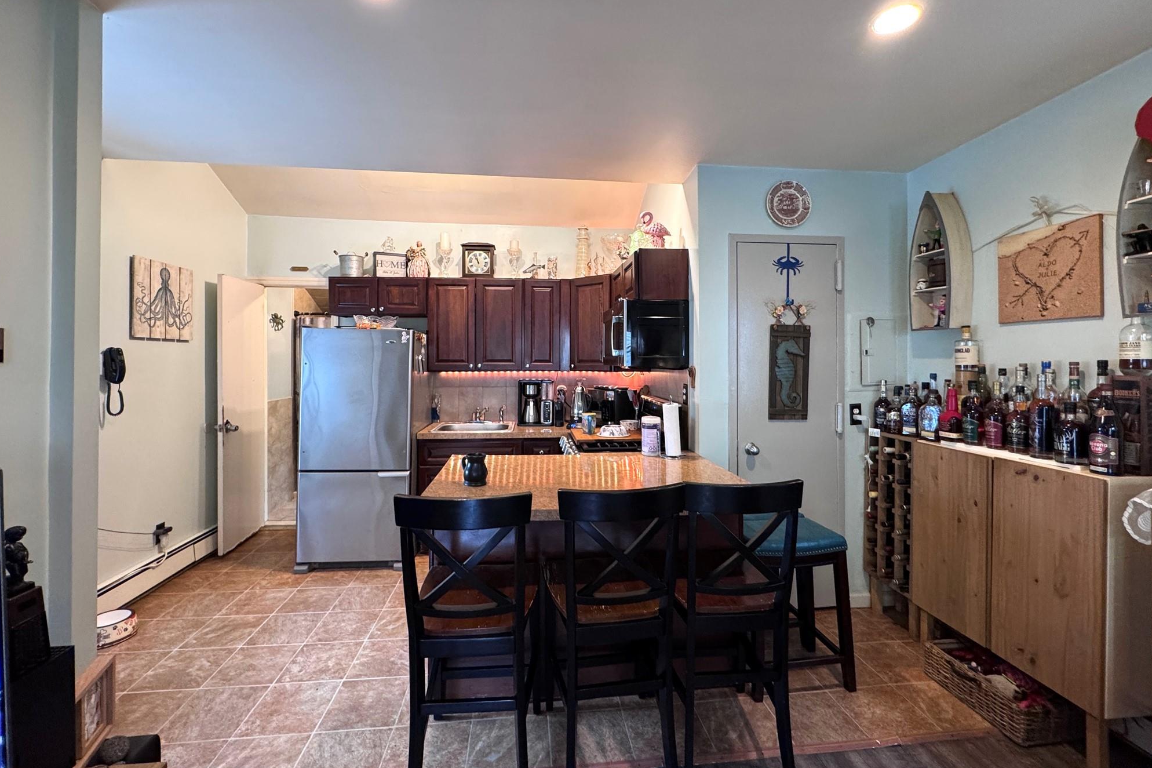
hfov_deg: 100.4
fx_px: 480
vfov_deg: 77.2
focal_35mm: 15
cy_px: 358
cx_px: 575
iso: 320
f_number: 2.2
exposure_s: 1/60
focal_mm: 2.22
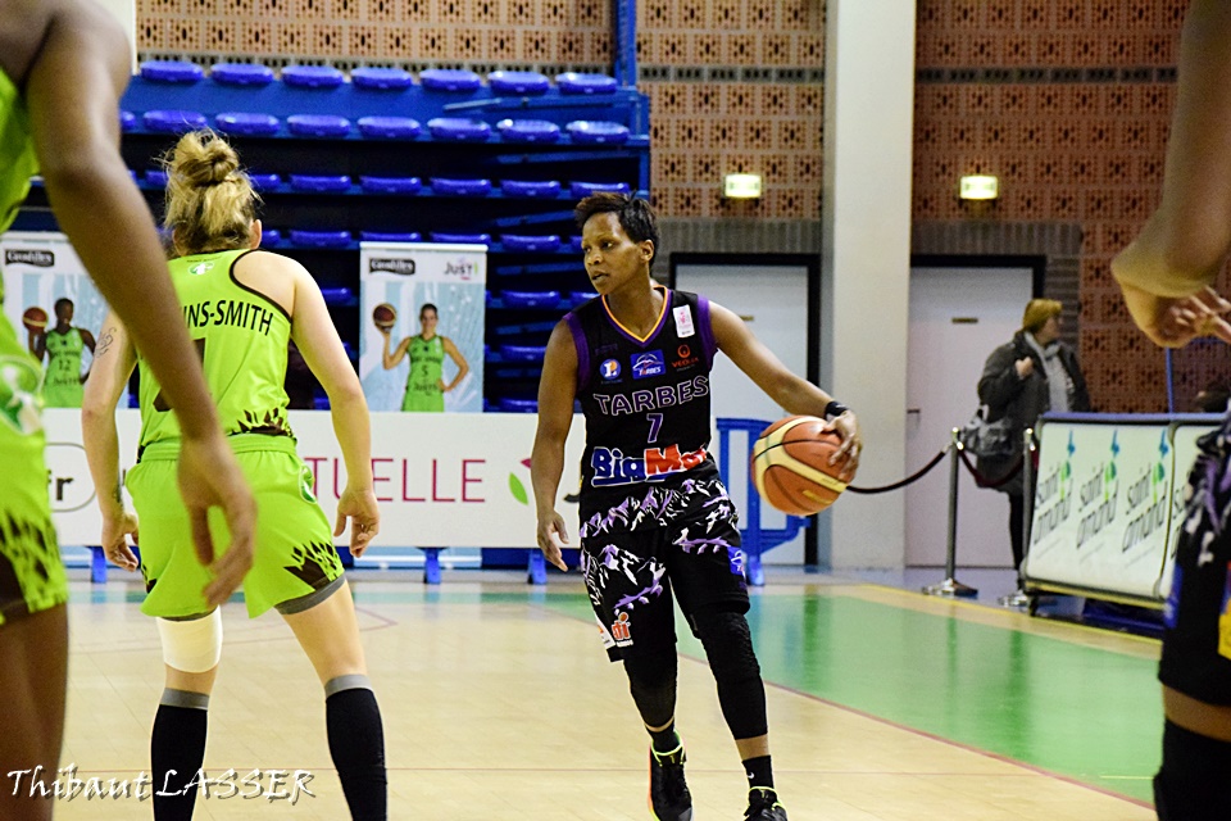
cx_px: 616
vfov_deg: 8.7
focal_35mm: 158
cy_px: 410
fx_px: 5385
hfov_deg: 13.0
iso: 6400
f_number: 8
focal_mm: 105
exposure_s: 1/250
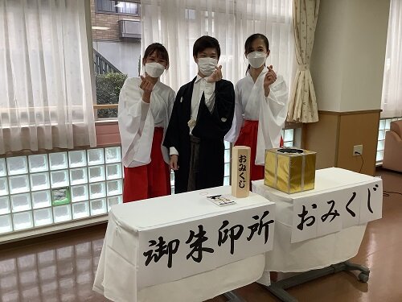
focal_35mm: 31
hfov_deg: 58.4
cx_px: 201
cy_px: 151
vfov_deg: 45.4
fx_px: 360
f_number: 2.4
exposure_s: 1/120
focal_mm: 3.3
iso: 80
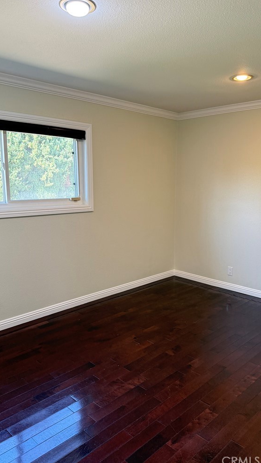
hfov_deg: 42.9
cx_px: 140
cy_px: 229
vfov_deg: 69.9
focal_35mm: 27
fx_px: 332
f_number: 1.78
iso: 250
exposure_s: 1/120
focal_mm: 6.76
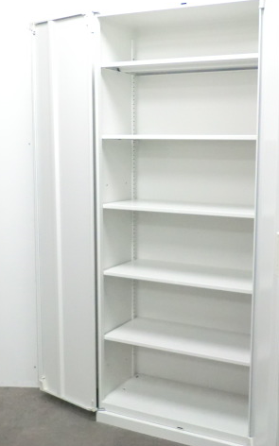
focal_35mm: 46
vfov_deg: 43.5
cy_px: 221
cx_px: 183
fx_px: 560
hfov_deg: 27.8
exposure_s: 1/60
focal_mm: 5.8
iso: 800
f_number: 3.5
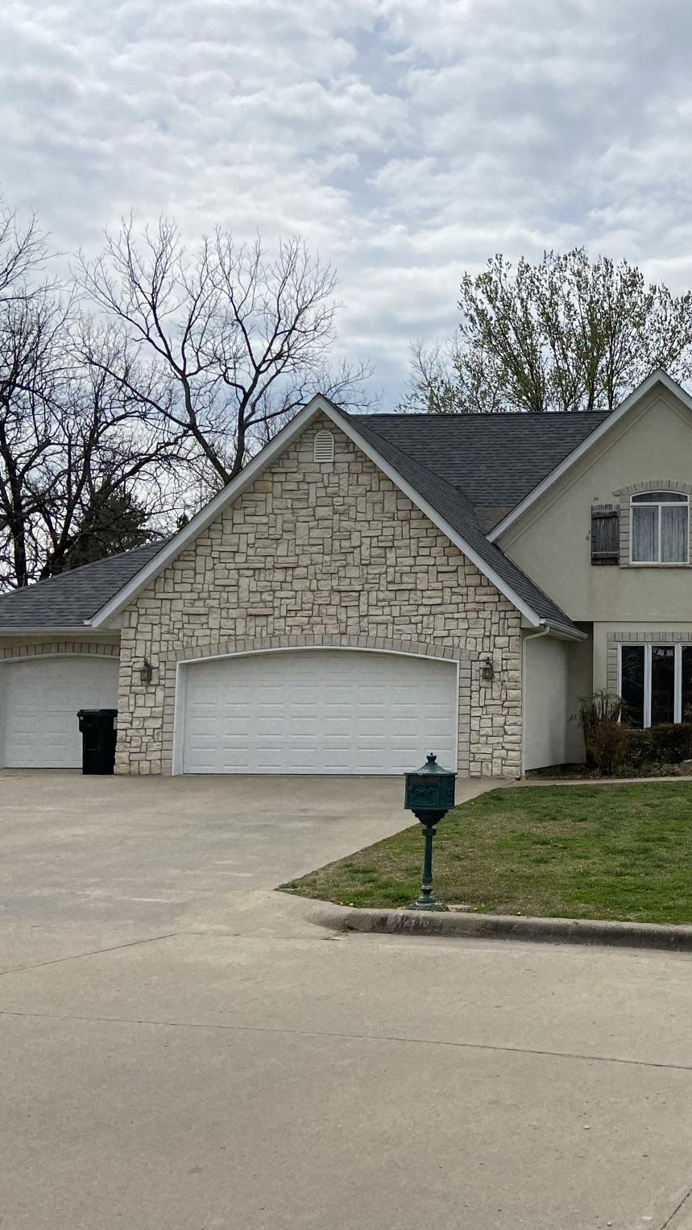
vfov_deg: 52.8
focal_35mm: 38
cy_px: 618
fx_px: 1240
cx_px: 665
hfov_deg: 29.5
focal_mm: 4.25
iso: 32
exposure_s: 1/6410
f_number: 1.8
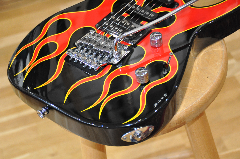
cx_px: 120
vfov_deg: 16.2
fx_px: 559
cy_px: 80
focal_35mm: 84
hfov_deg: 24.2
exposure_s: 1/80
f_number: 5
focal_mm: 56
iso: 2000
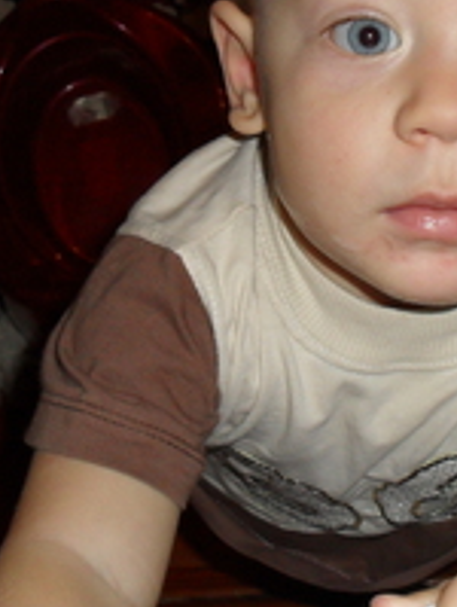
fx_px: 1386
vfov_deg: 24.6
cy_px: 220
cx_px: 393
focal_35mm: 79
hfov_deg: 18.5
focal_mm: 6.3
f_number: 3.2
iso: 200
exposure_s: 1/45
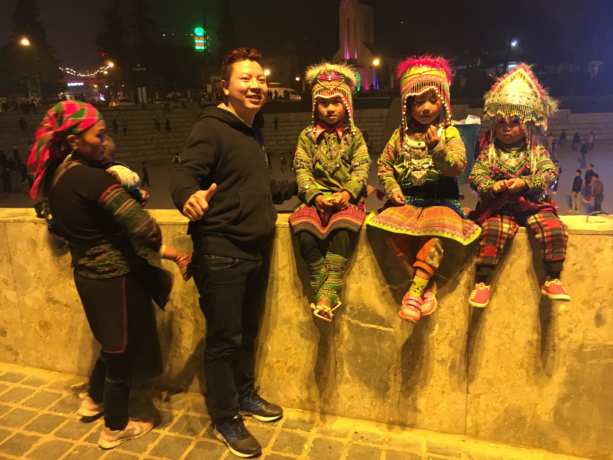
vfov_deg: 48.2
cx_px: 306
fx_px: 514
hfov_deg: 61.7
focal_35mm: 29
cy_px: 230
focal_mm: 4.15
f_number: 2.2
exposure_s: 1/17
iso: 200
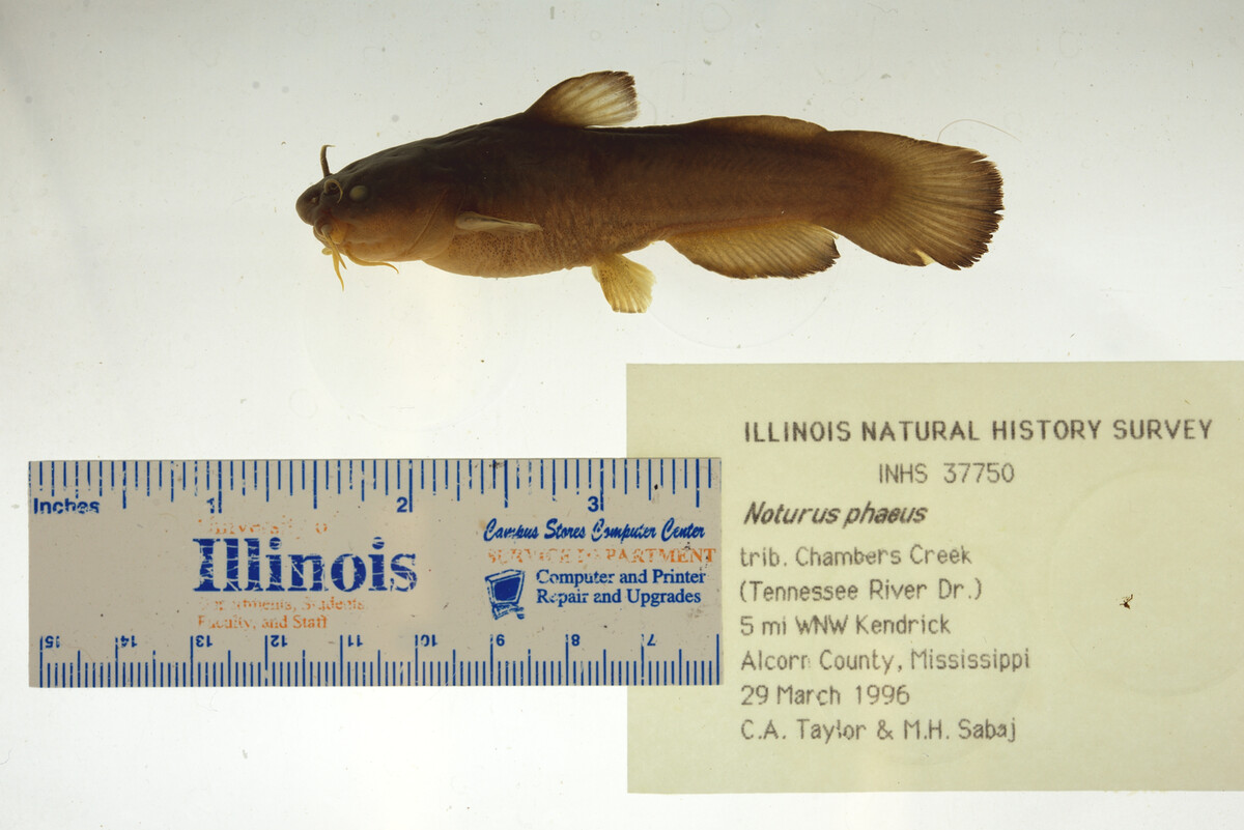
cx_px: 622
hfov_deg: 33.4
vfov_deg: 22.6
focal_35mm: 60
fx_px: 2074
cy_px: 415
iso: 100
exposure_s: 1/200
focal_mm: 60
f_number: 10
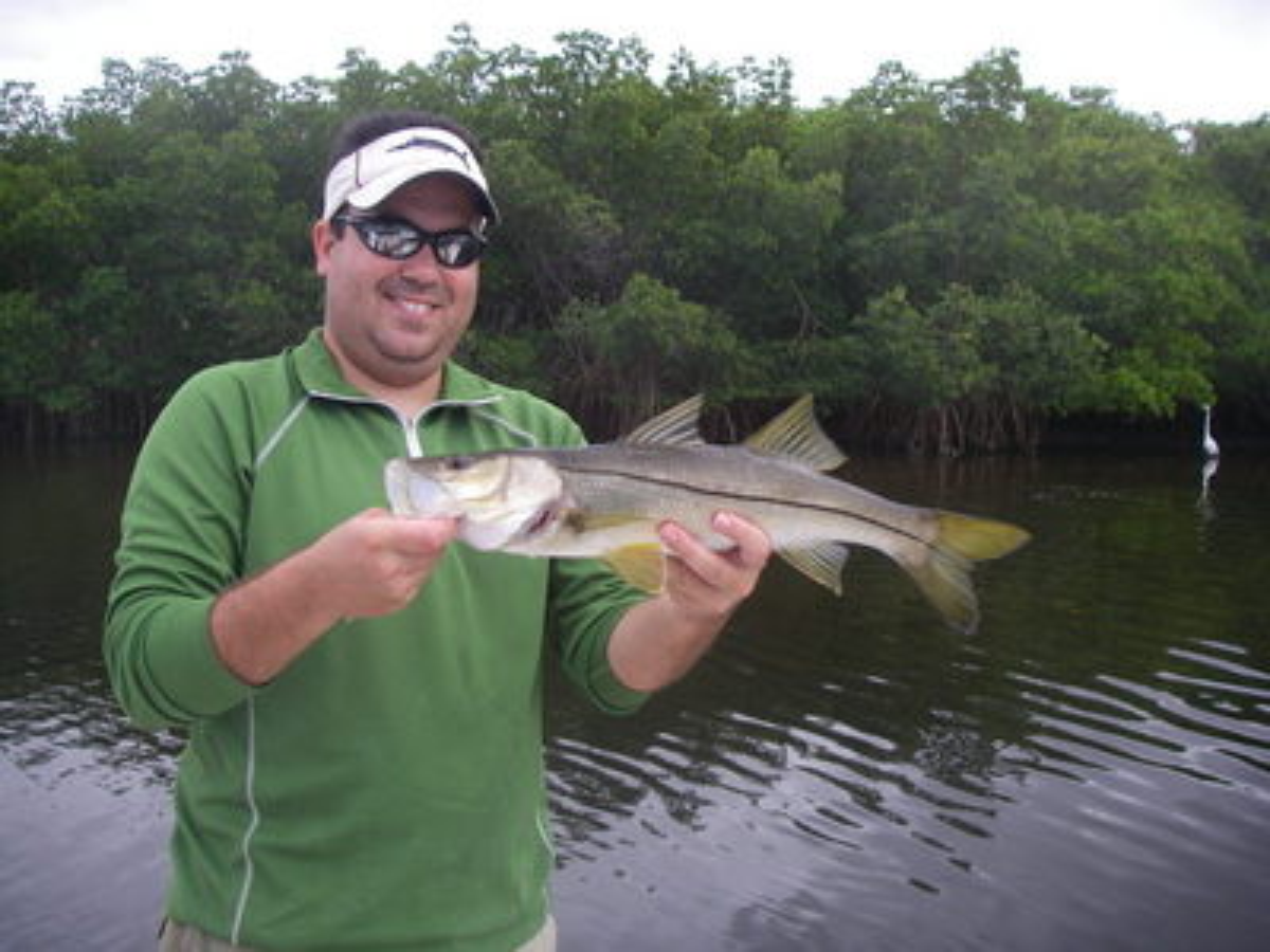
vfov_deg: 37.7
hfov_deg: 49.0
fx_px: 1394
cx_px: 635
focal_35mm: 38
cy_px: 476
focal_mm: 6.3
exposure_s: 1/250
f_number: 3.3
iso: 64
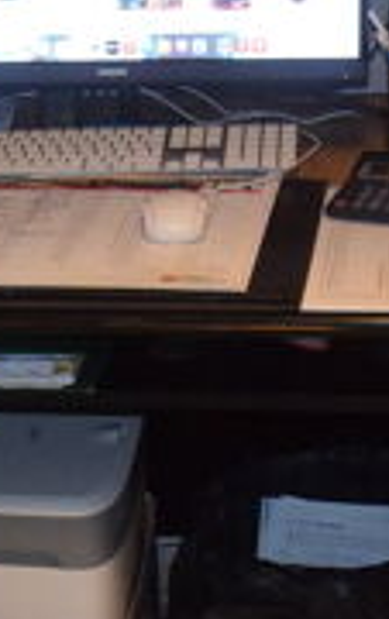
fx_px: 1792
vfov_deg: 19.3
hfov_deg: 12.4
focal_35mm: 106
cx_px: 169
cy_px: 549
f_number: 4
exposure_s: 1/60
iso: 2500
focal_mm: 14.5
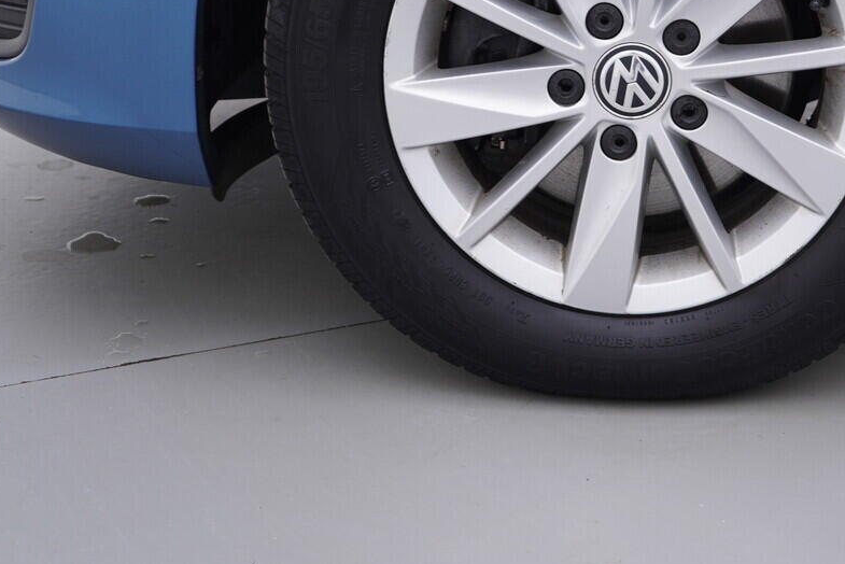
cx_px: 681
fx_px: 1550
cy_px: 88
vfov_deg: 20.3
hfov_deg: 29.8
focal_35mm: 66
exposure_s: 1/60
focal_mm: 24
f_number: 3.5
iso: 125
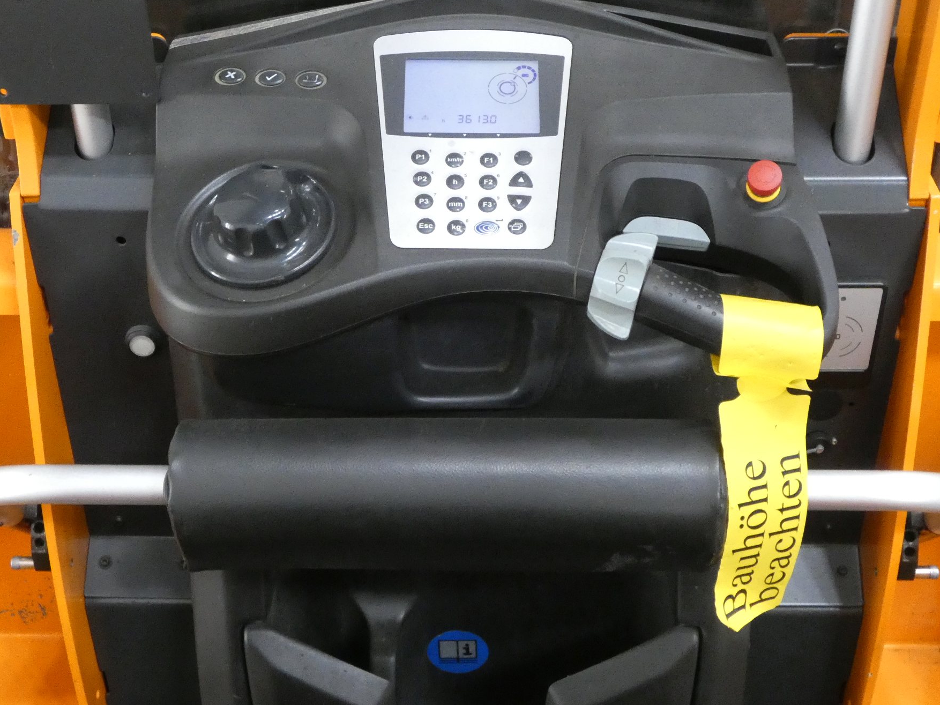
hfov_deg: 36.8
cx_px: 444
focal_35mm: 52
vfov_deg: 28.0
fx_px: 1412
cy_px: 351
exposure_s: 1/80
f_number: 3.5
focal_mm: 6.8
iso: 1000
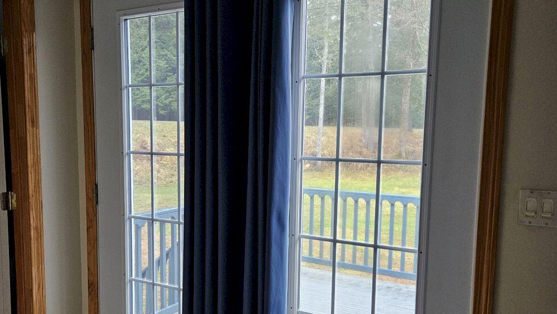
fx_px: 502
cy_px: 193
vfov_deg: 34.5
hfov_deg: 58.0
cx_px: 280
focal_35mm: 34
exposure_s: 1/170
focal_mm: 5.4
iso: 400
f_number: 1.8
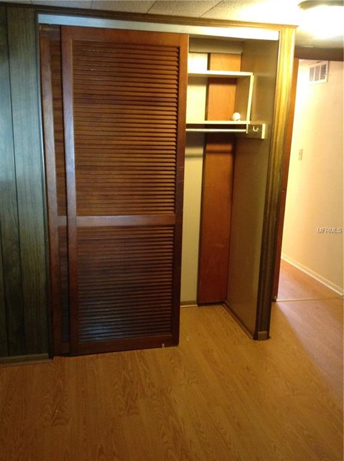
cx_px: 172
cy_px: 230
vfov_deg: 52.7
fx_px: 465
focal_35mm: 35
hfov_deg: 40.6
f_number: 2.4
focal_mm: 4.28
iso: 400
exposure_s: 1/17
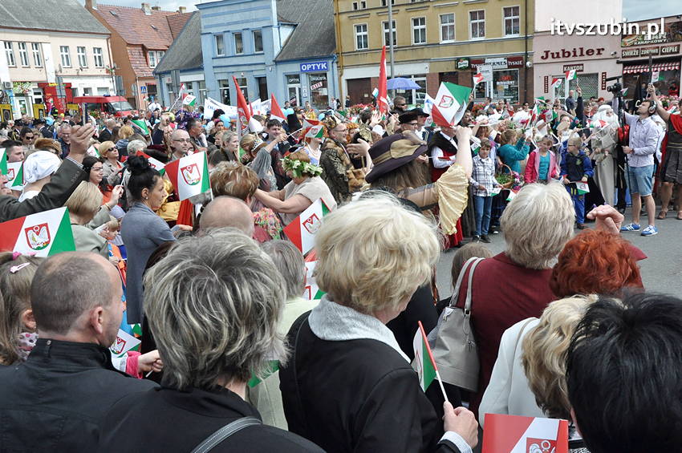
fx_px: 681
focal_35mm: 36
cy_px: 226
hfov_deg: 53.2
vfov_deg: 36.8
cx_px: 341
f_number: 11
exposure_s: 1/800
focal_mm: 24
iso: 1250
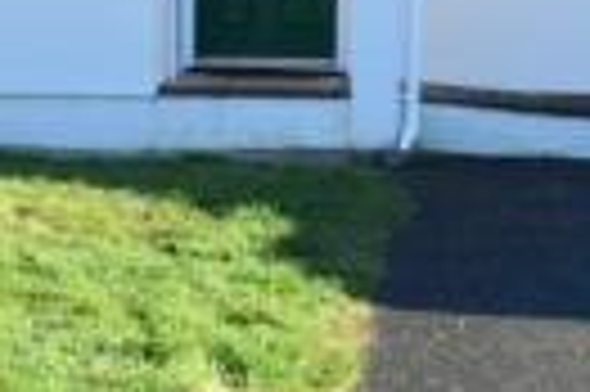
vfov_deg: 10.1
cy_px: 52
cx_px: 29
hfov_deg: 15.0
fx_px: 2210
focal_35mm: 135
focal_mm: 18
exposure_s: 1/200
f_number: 9
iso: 400
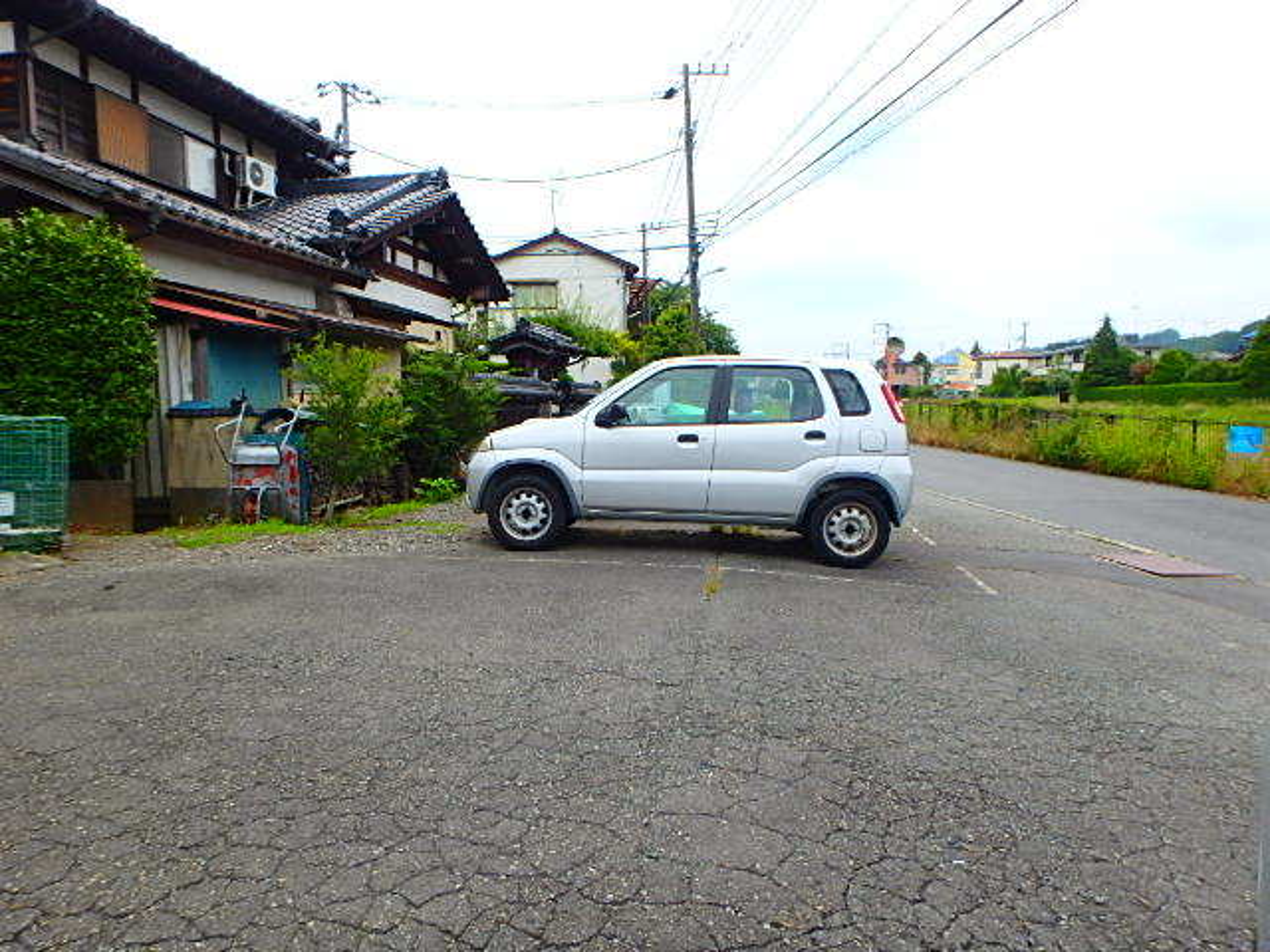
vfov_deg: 63.4
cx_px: 635
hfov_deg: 79.0
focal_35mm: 21
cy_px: 476
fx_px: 770
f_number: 3.5
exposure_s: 1/500
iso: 125
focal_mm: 3.7
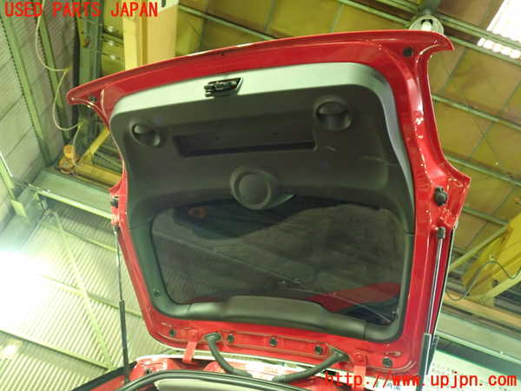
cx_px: 260
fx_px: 452
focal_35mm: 30
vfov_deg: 46.8
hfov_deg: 60.0
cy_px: 196
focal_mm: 5.4
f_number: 2.3
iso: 800
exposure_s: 1/13
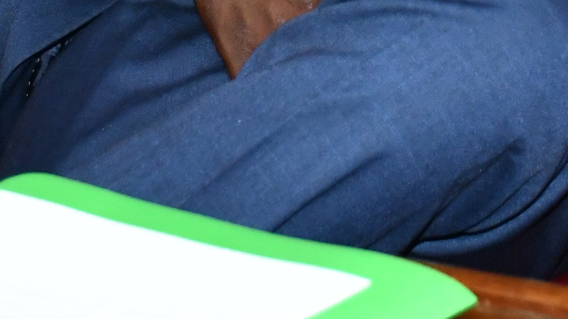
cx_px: 838
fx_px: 3358
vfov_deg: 5.2
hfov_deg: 9.4
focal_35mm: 223
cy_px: -562
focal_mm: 27
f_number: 4
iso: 1250
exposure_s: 1/60
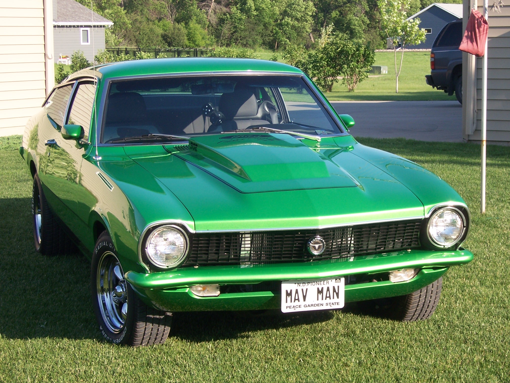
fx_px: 1311
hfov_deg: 22.0
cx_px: 255
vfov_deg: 16.6
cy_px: 192
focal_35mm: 89
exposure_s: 1/180
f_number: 5.6
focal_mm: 14.8
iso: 80
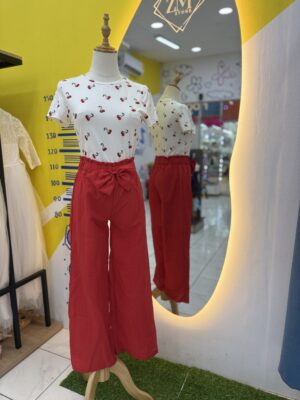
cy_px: 200
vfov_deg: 71.6
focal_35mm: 24
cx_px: 150
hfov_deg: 56.8
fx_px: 277
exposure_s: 1/178
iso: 160
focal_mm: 6.76
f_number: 1.78
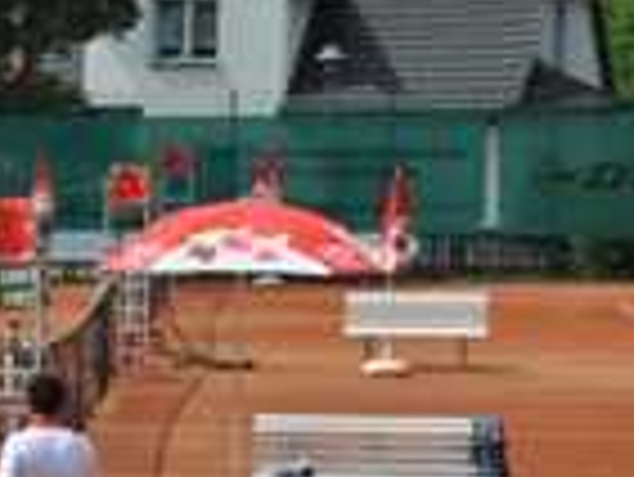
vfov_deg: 8.5
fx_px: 3190
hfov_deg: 11.0
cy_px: 436
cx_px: -252
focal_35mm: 174
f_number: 7.1
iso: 400
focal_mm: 38
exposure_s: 1/1600
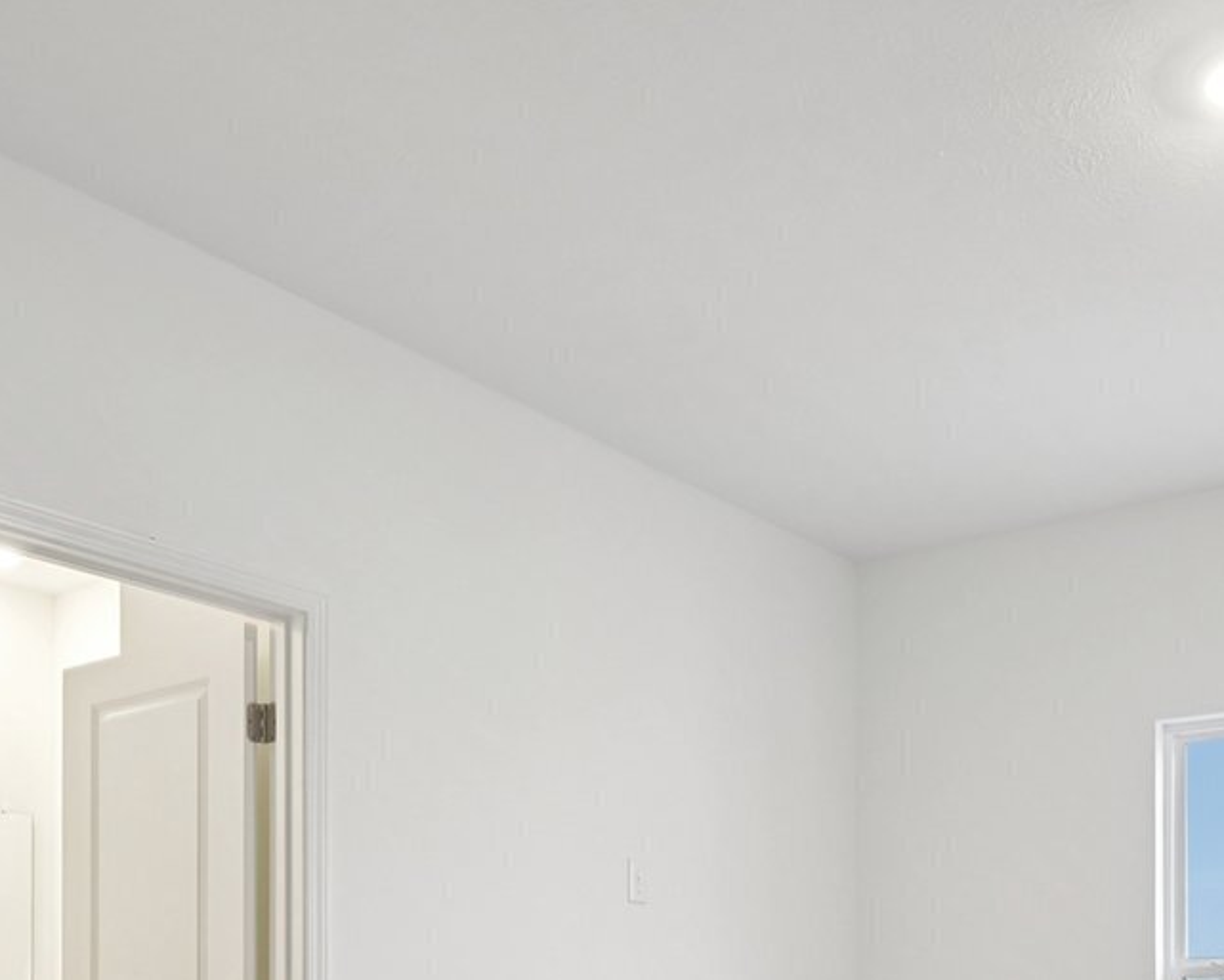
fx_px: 1522
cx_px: 775
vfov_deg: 31.9
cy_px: 1055
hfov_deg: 43.4
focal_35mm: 42
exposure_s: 1/15
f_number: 8
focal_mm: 14
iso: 400
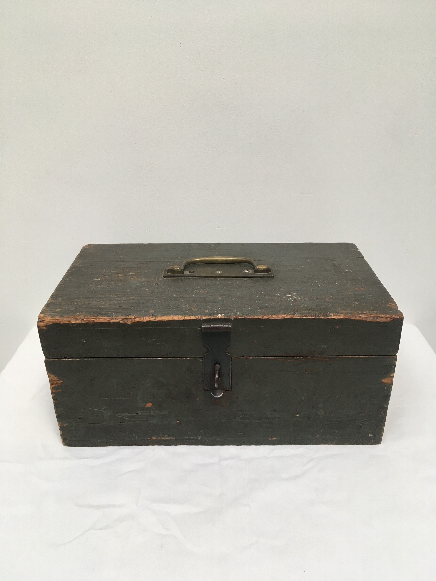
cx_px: 218
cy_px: 290
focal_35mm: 29
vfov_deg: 61.7
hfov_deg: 48.2
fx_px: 487
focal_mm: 4.15
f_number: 2.2
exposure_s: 1/33
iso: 40
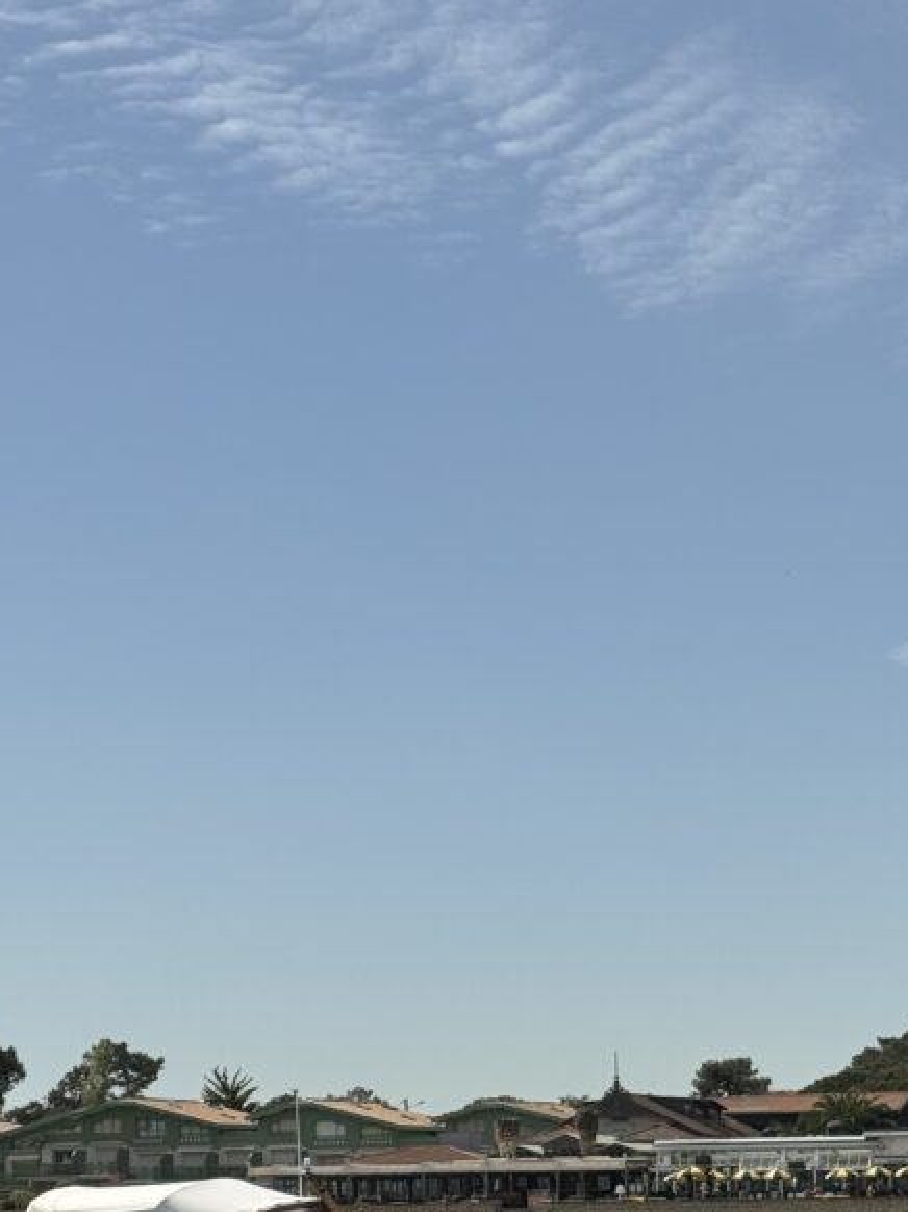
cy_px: 1012
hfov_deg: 14.9
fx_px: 3465
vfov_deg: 19.6
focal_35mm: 99
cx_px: 454
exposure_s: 1/10526
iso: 80
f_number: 1.78
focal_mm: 6.76
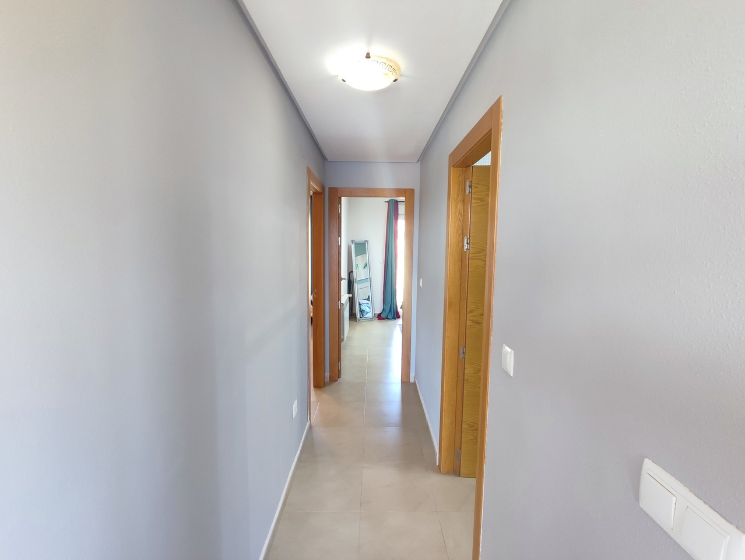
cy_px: 280
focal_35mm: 16
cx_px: 372
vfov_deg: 78.2
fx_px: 345
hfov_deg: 94.5
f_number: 2.2
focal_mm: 1.65
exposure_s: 1/50
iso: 180
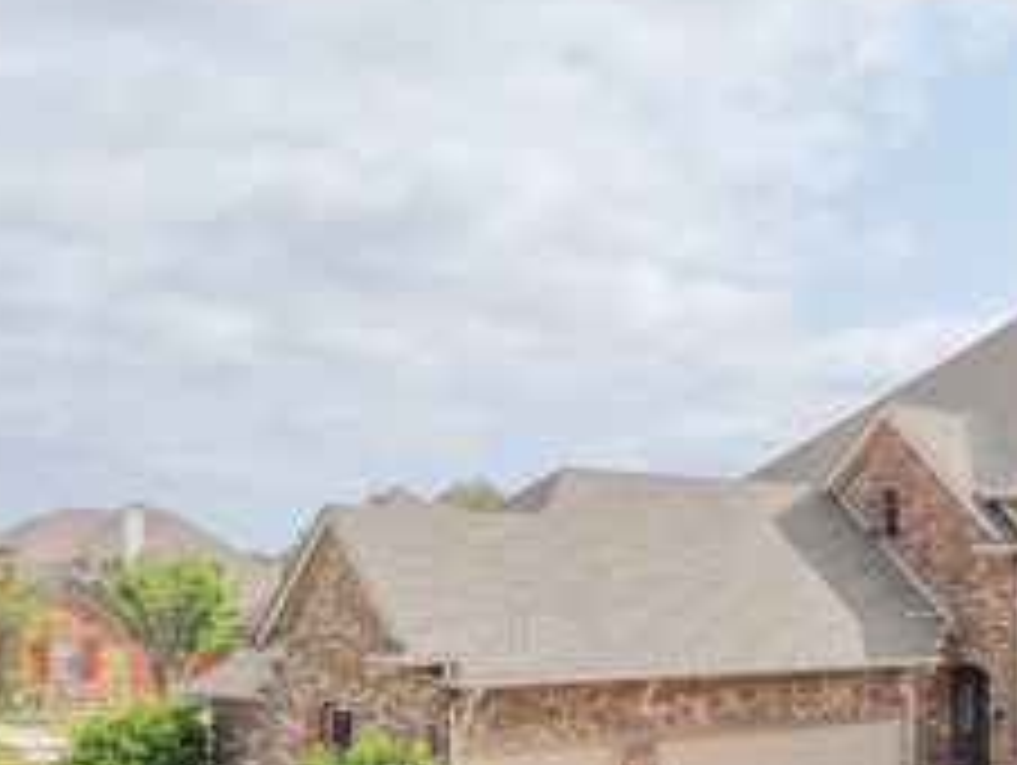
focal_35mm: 53
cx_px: 981
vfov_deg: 27.3
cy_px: 560
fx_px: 1559
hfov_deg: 33.5
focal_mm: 8.67
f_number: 1.8
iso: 420
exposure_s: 1/3000
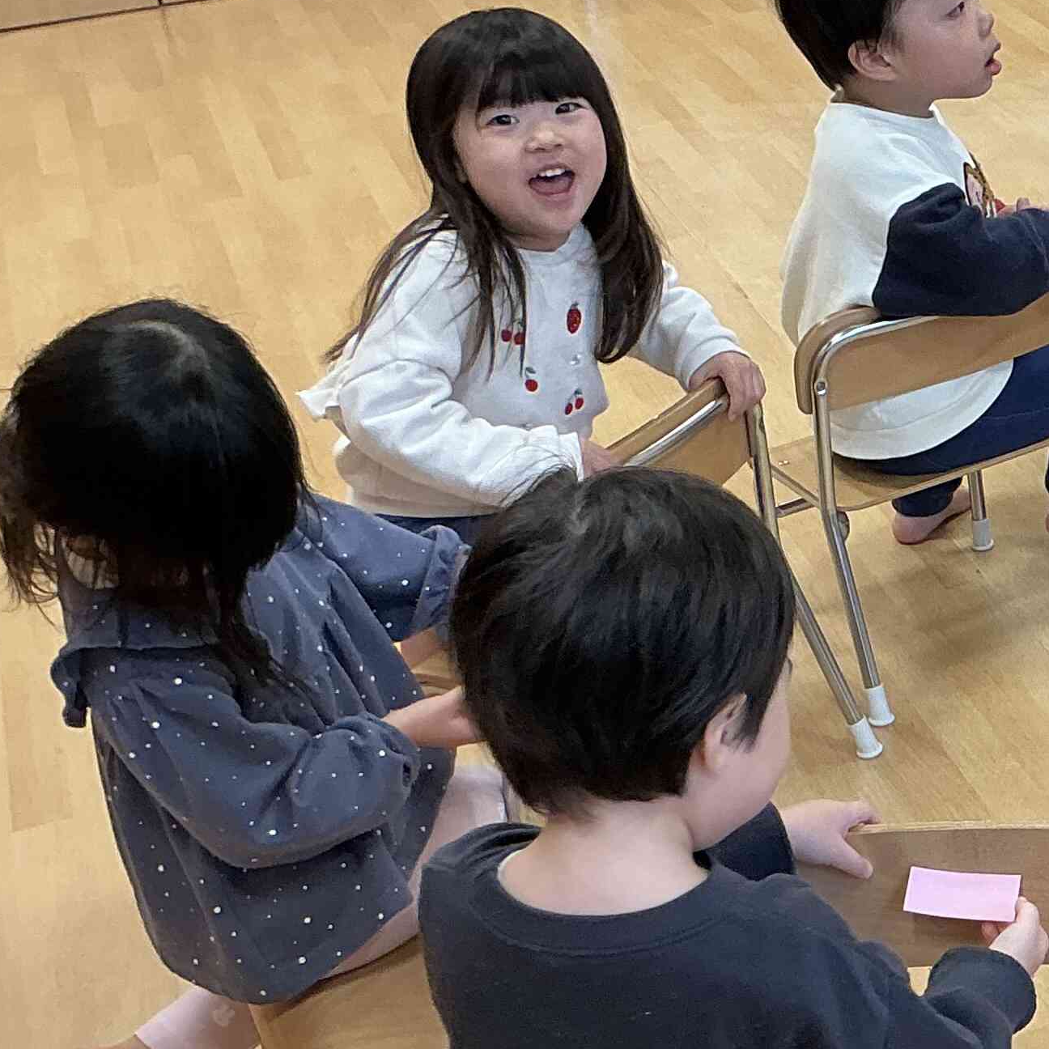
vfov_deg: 26.9
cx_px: 1297
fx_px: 2194
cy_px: 491
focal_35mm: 64
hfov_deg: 24.1
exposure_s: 1/60
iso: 40
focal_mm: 3
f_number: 1.8
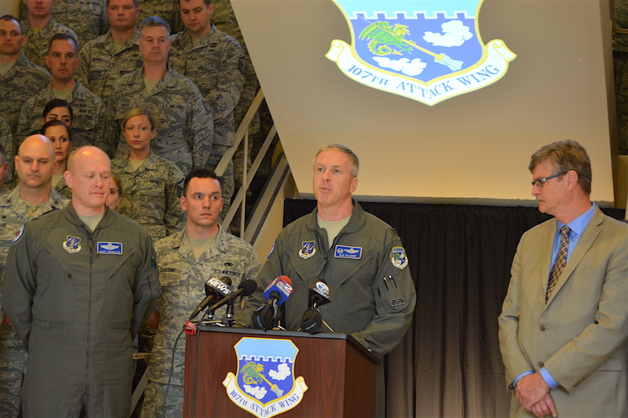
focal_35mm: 82
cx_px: 314
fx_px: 1439
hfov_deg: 24.6
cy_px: 209
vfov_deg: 16.6
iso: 800
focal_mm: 55
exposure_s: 1/40
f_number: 5.6
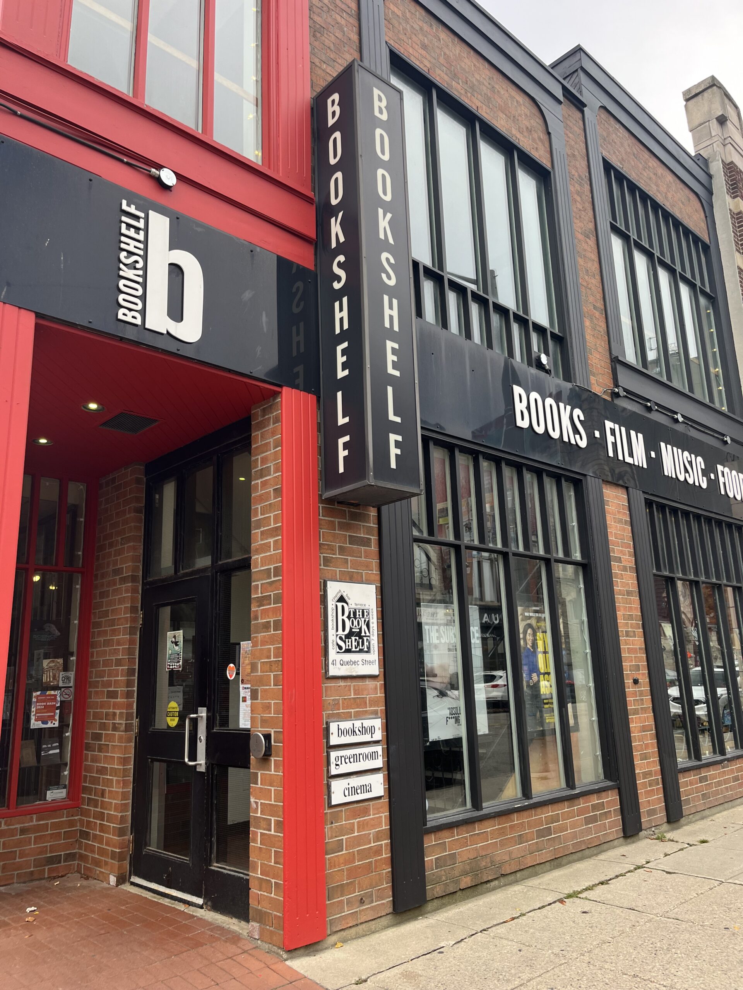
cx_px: 372
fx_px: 744
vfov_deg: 67.3
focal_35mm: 26
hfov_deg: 53.1
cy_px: 495
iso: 40
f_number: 1.6
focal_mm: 5.1
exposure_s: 1/281
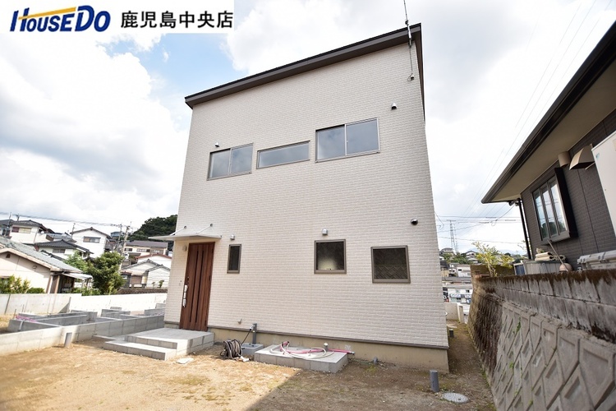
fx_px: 257
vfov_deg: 77.3
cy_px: 206
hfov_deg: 100.4
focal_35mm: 15
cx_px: 308
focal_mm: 10
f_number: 3.5
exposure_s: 1/1250
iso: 160
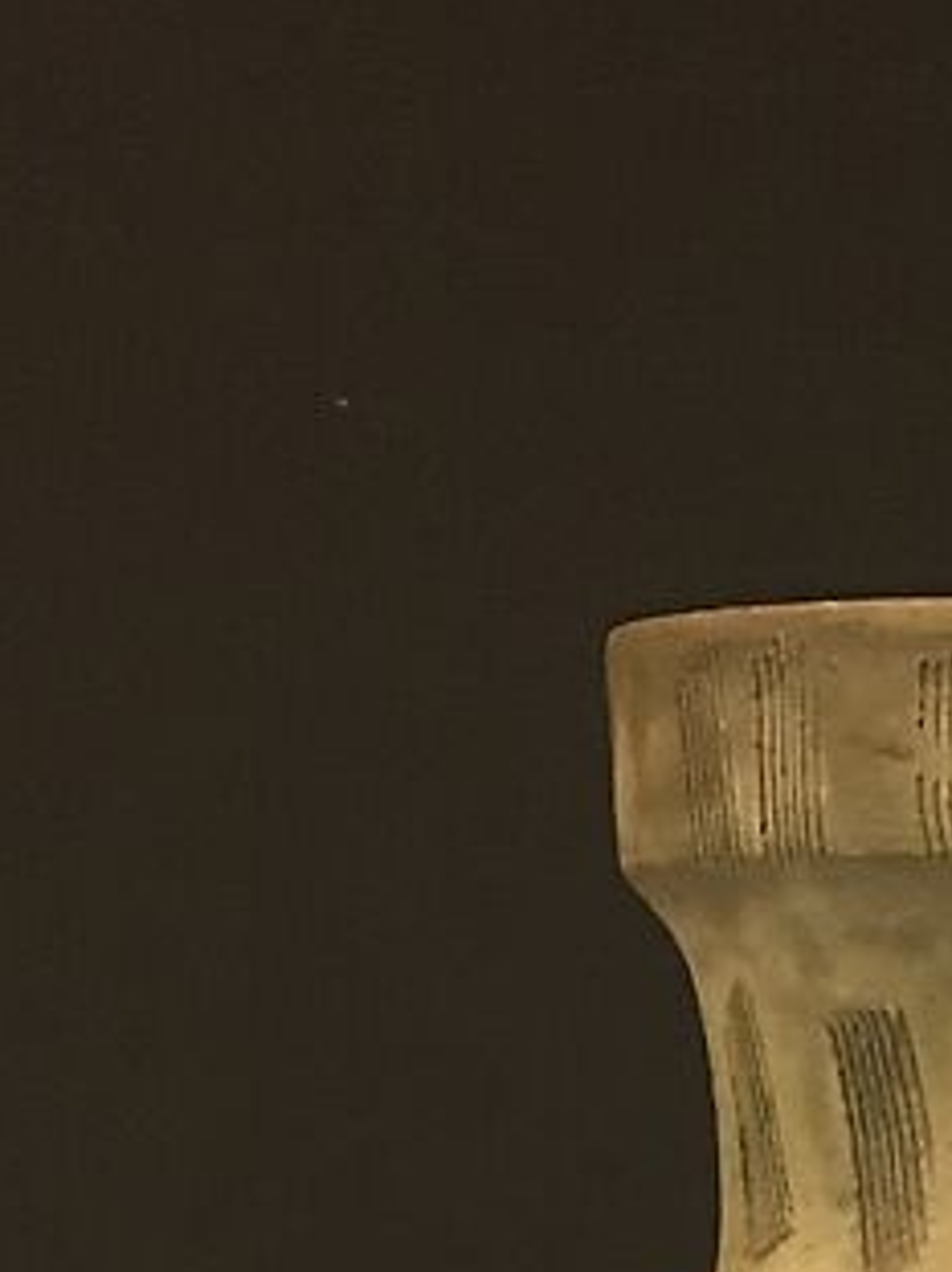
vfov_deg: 15.9
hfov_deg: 13.0
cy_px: 1992
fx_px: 4110
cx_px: 977
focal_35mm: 112
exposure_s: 1/30
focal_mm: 4.15
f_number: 2.2
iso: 200
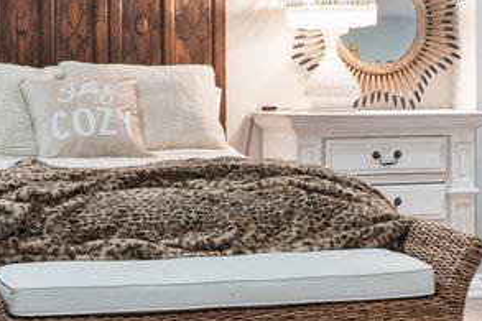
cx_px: 281
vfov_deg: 12.1
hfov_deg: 18.3
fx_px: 1499
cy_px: 40
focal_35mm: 112
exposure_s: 1
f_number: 8
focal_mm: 16
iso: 500
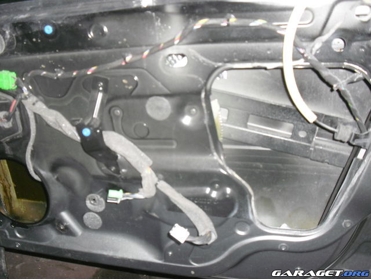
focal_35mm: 38
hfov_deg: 49.0
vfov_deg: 37.7
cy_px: 140
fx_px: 407
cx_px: 186
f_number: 2.8
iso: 200
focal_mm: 6.2
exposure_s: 1/60
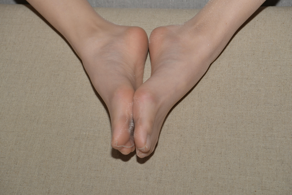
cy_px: 98
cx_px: 146
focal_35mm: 70
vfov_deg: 19.5
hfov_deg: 28.8
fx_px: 568
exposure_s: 1/125
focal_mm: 70
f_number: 9
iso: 100
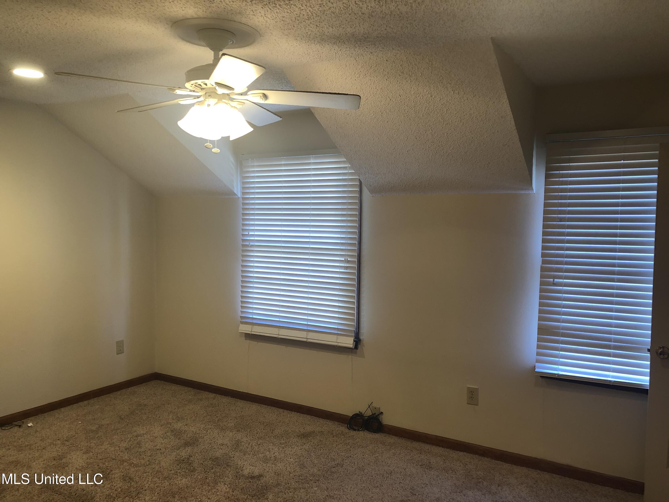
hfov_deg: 63.4
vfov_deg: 49.7
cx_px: 334
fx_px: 541
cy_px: 251
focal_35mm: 28
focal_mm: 4
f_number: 1.8
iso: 40
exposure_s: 1/20
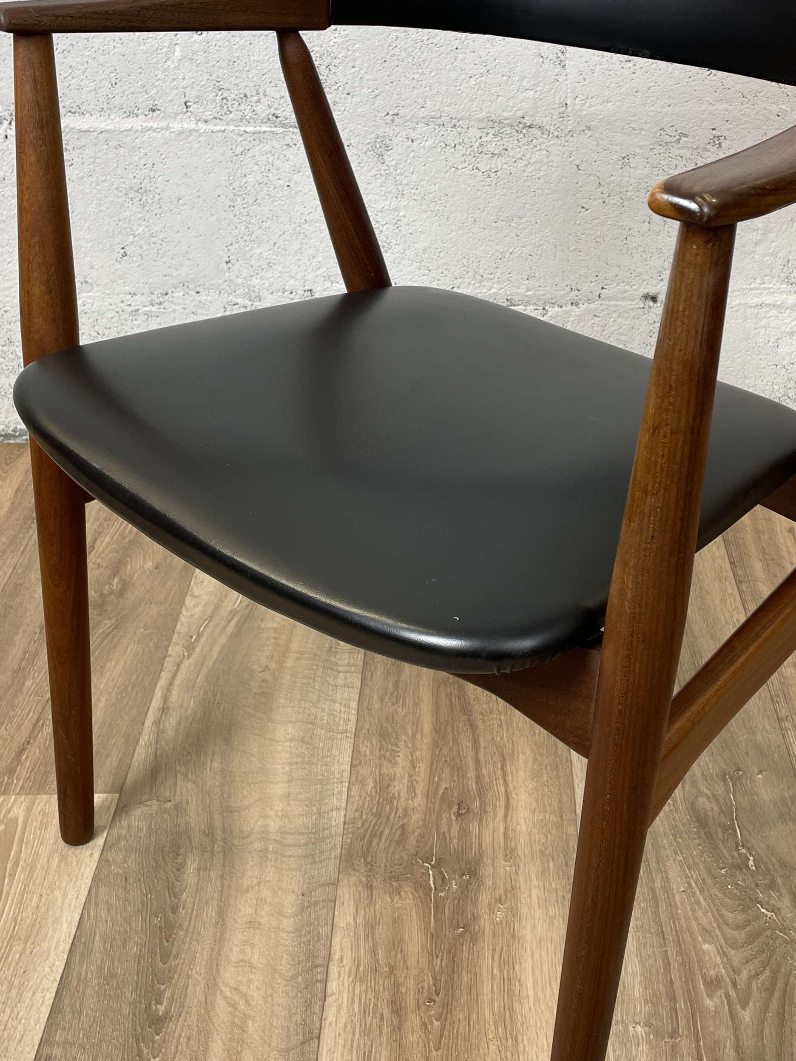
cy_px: 491
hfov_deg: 34.2
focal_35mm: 42
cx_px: 483
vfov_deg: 44.8
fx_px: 1288
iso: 50
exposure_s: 1/100
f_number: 1.6
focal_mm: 4.2
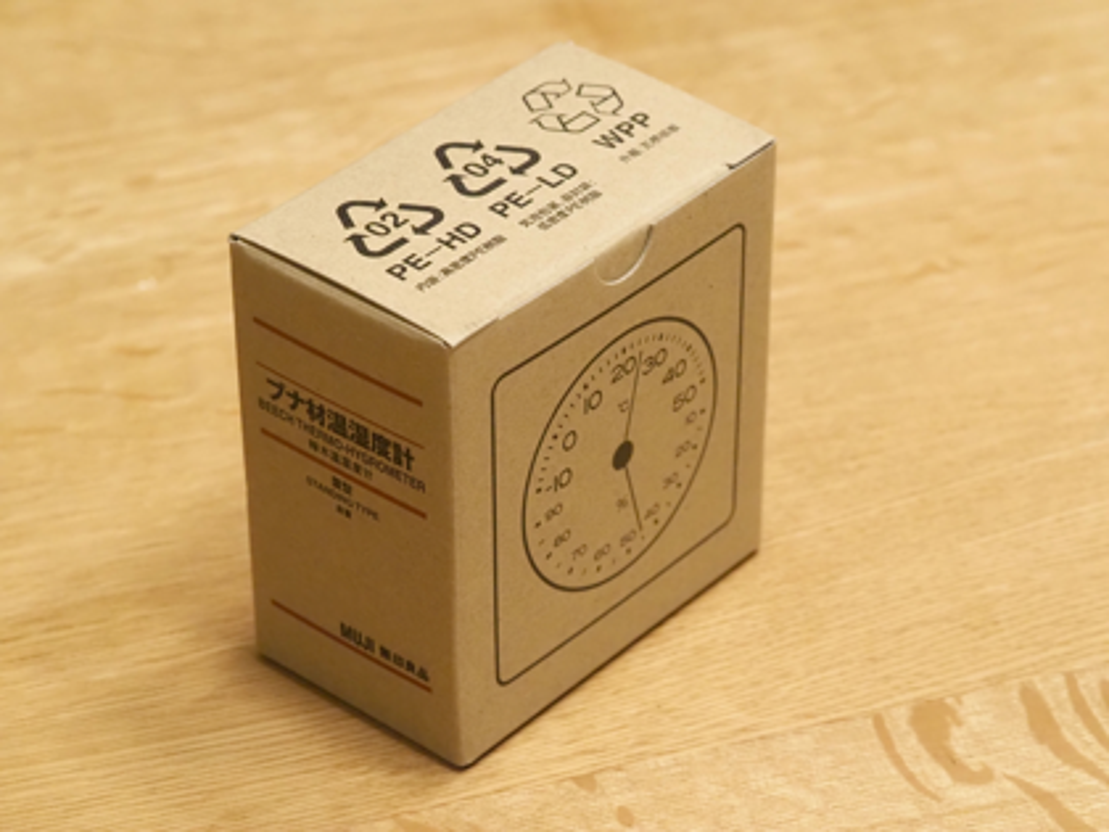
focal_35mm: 120
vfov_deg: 12.3
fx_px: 3844
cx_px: 554
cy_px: 416
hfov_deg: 16.4
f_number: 5.6
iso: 4000
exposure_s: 1/160
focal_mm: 60
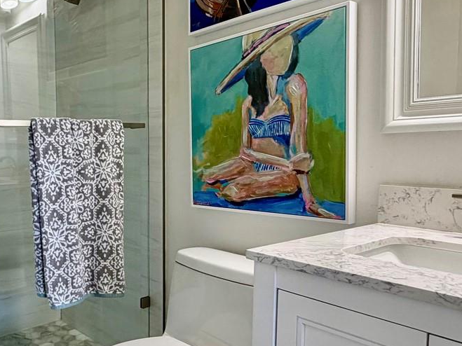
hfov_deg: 51.7
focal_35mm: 34
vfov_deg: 41.7
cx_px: 116
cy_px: 188
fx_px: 454
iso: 160
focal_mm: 2.22
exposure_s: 1/120
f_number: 2.2
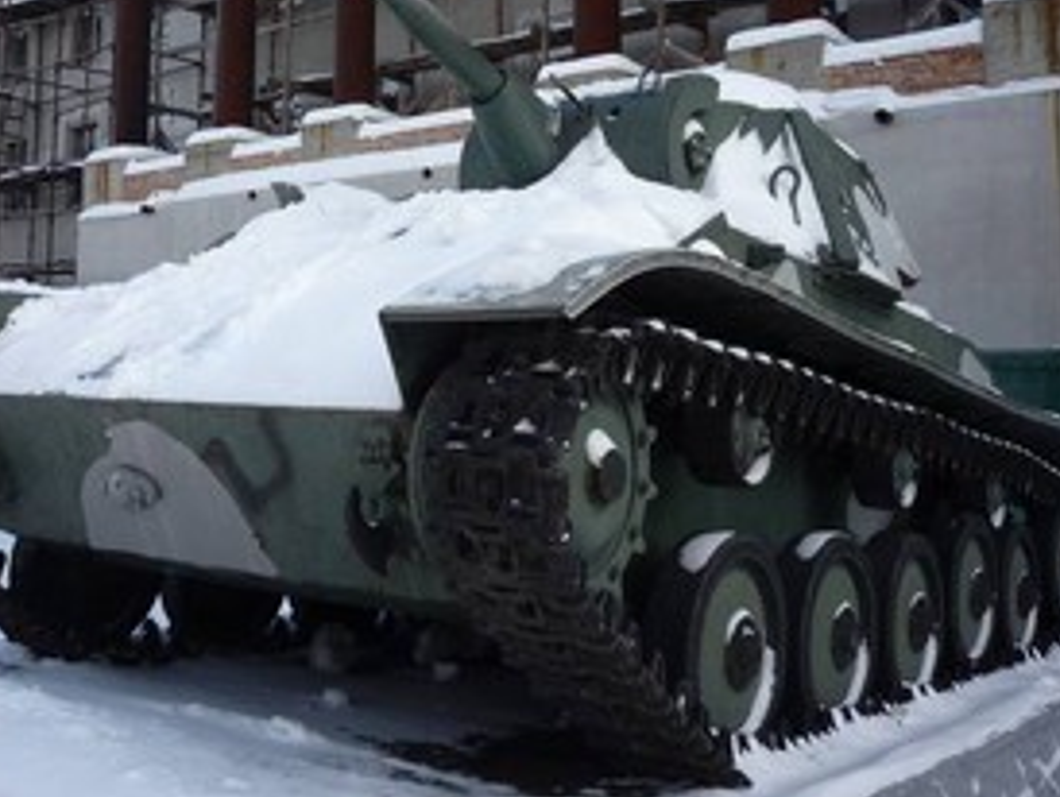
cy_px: 279
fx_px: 1287
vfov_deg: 34.1
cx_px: 472
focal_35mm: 42
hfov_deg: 44.7
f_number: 4
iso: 100
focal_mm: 5.2
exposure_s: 1/400
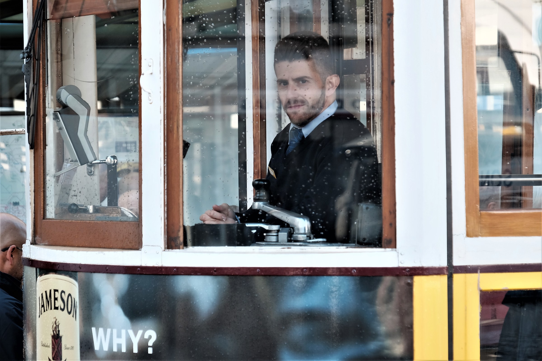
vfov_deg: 8.8
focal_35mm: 156
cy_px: 180
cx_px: 271
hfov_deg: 13.2
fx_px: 2348
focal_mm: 104.2
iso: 400
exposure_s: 1/85
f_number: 5.6
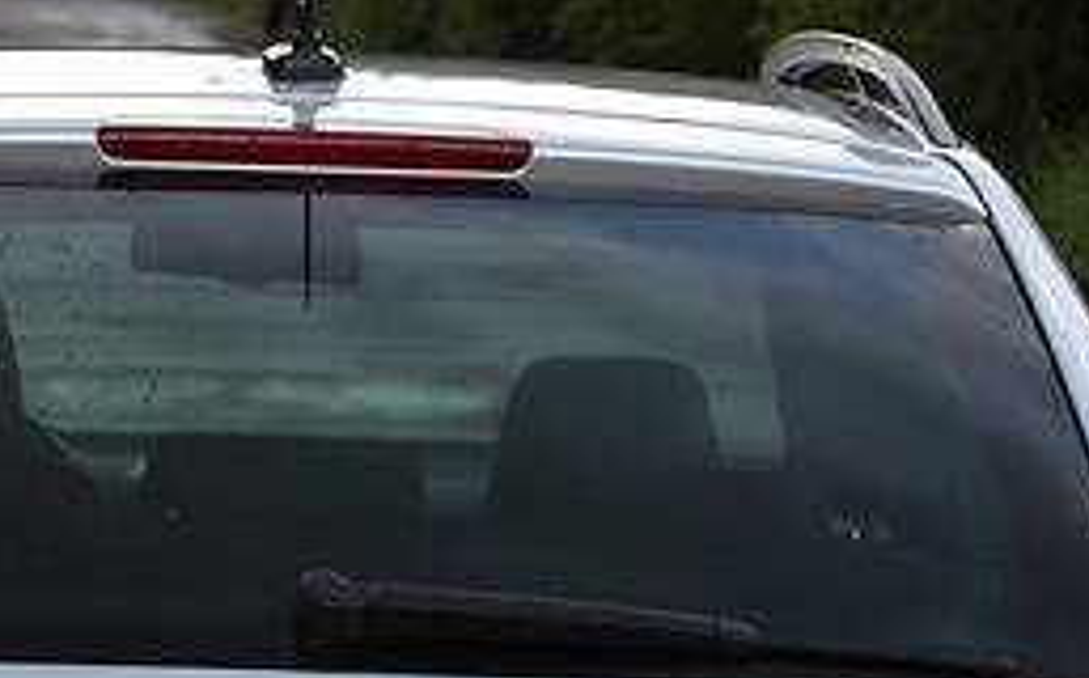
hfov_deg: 10.5
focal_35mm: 200
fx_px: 5929
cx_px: 297
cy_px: 956
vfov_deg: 6.5
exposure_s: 1/125
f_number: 5.6
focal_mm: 42
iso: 140
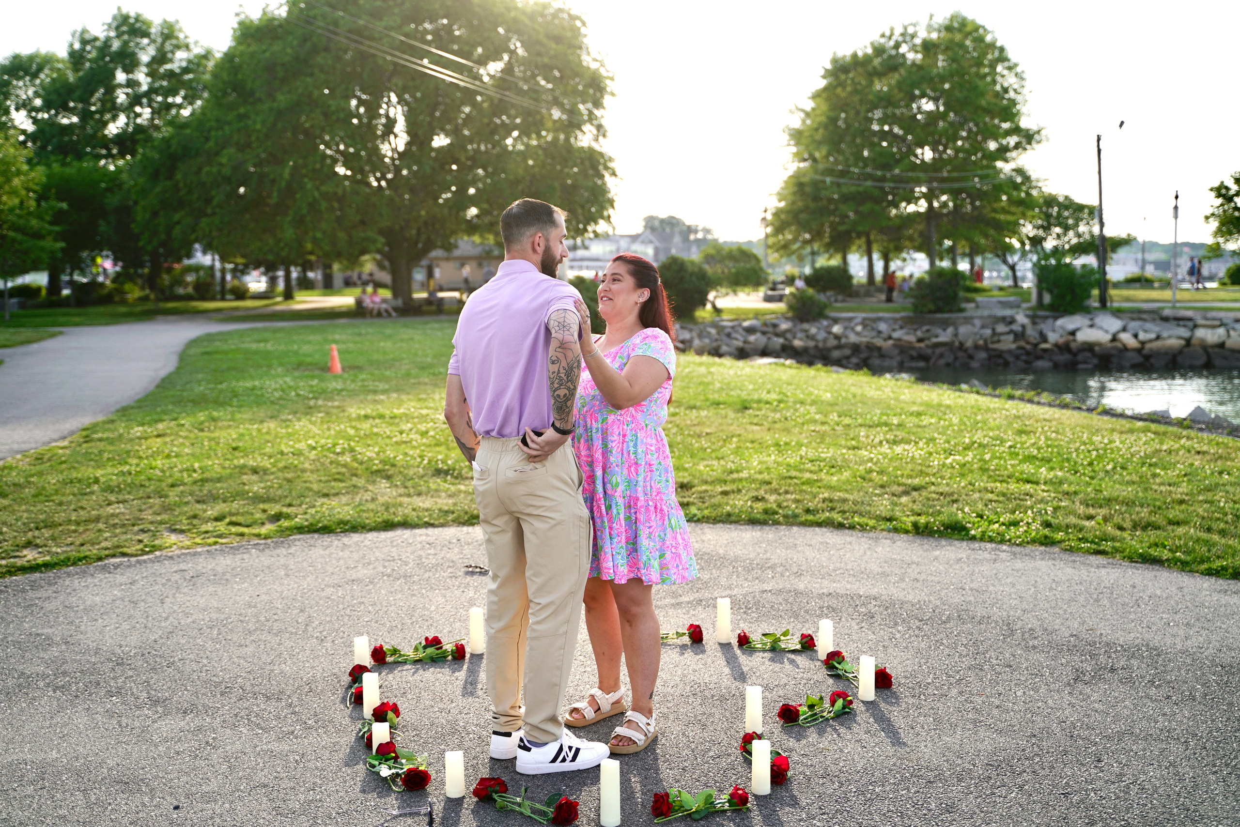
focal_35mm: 39
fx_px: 1344
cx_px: 620
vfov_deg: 34.2
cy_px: 414
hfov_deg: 49.5
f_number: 2.8
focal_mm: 39
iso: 100
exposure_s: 1/1000
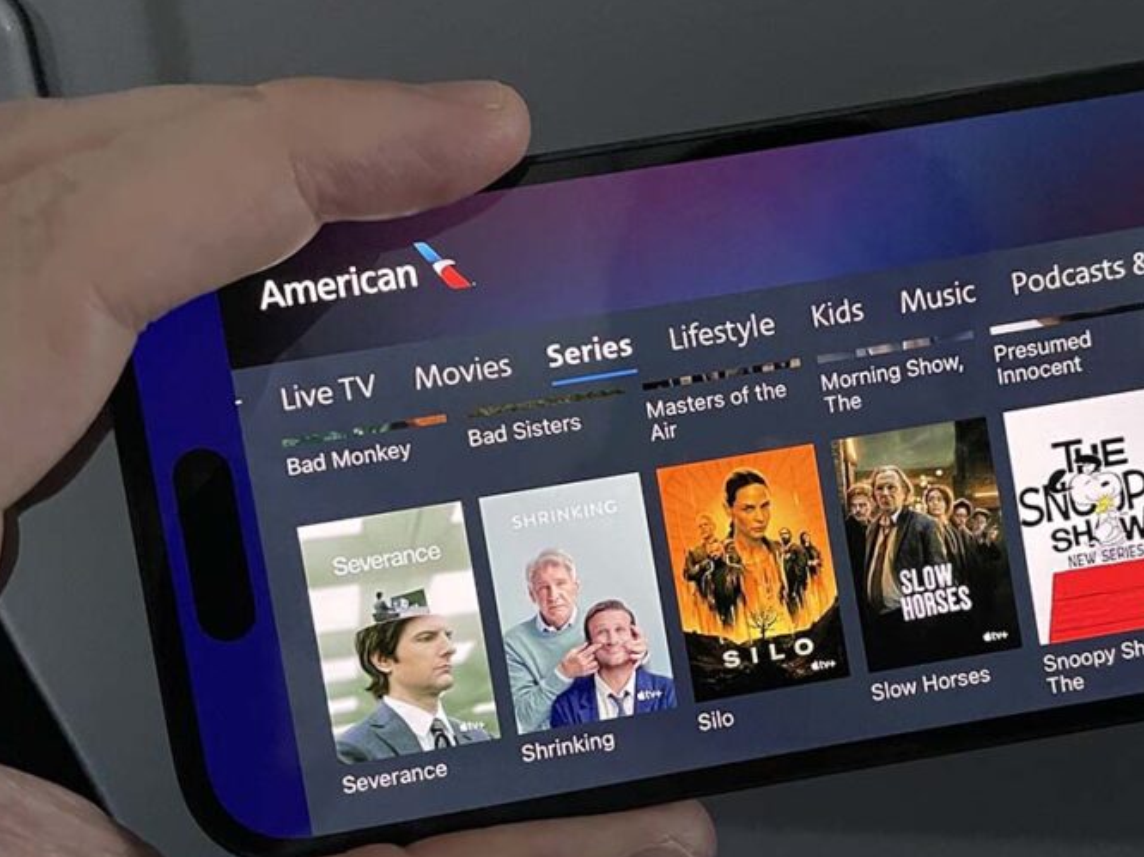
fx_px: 1321
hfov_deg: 46.0
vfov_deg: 35.8
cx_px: 776
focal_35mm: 40
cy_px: 514
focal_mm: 4.2
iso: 320
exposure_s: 1/52
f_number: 1.6
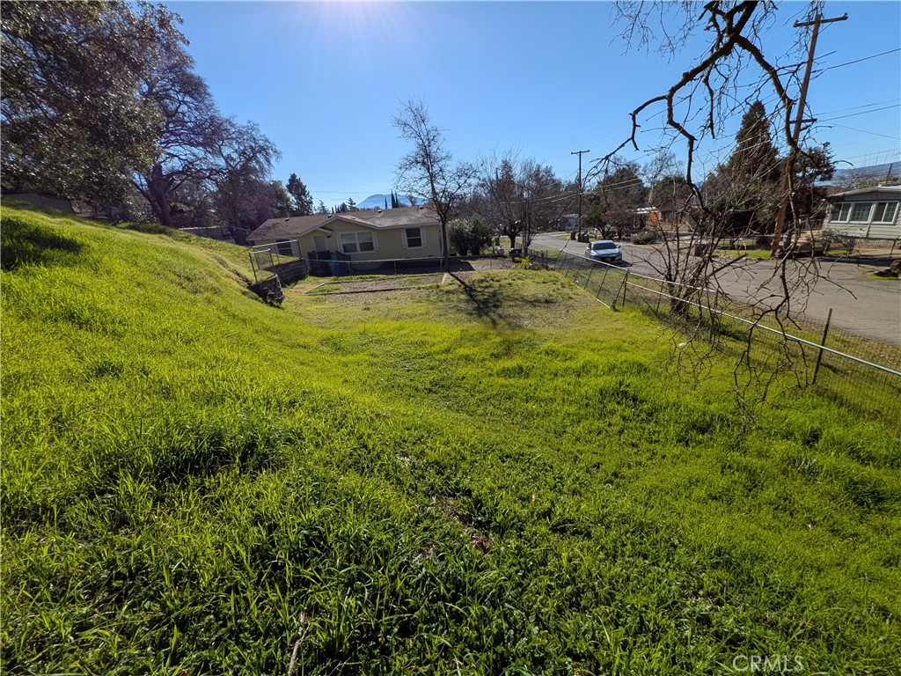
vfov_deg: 89.9
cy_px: 338
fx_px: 338
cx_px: 450
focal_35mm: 13
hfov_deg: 106.2
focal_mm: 1.54
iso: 33
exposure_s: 1/1721
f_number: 2.2
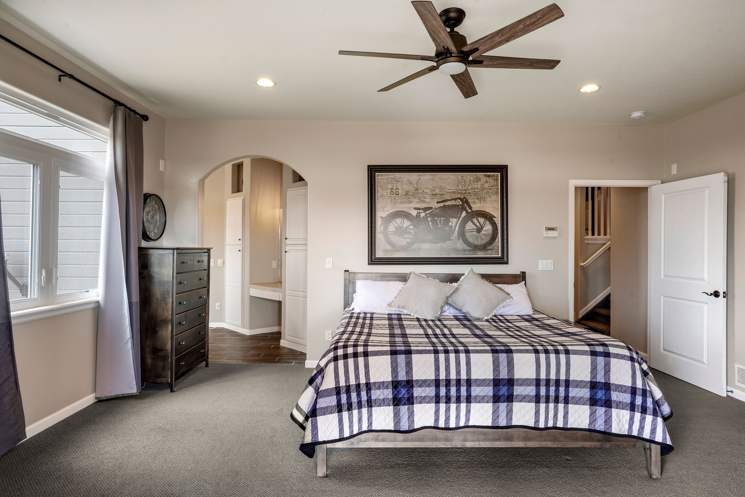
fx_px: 414
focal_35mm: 20
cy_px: 248
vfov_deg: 61.9
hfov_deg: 84.0
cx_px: 372
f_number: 11
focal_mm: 20
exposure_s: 1/8
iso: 800
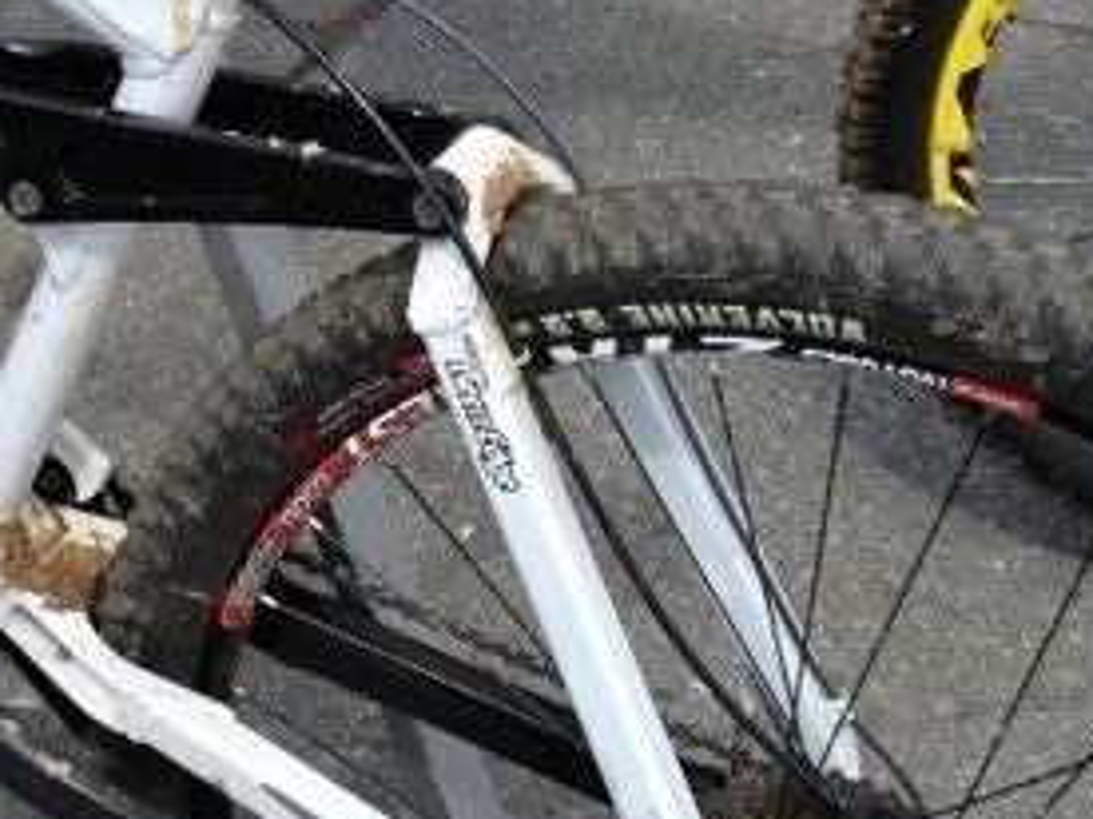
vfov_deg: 14.5
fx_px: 3219
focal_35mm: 102
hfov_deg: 18.8
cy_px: 290
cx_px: 0
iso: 50
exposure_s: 1/789
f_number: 2.4
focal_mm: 4.28
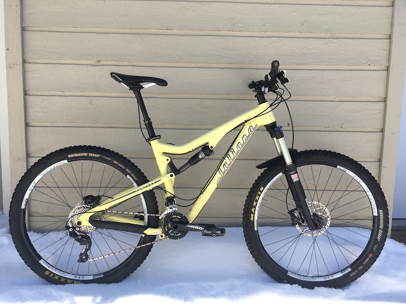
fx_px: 340
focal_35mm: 29
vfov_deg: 48.2
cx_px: 203
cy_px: 152
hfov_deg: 61.7
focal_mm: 4.15
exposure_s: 1/761
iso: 25
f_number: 2.2
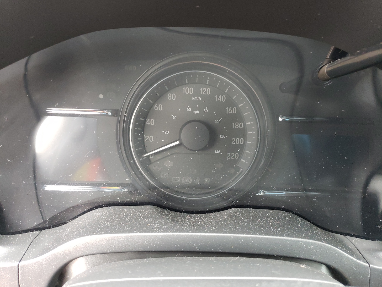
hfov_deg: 67.3
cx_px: 191
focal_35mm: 26
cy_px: 144
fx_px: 287
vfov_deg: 53.1
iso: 251
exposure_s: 1/33
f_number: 1.5
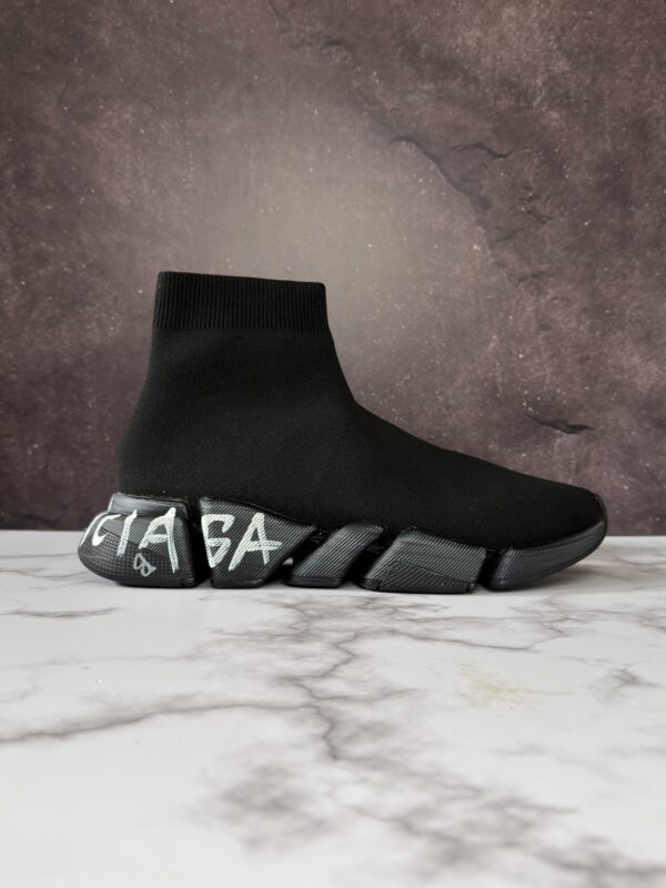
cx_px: 333
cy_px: 444
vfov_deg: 52.6
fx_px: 898
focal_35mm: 35
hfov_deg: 40.7
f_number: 1.78
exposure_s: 1/71
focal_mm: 6.76
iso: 125
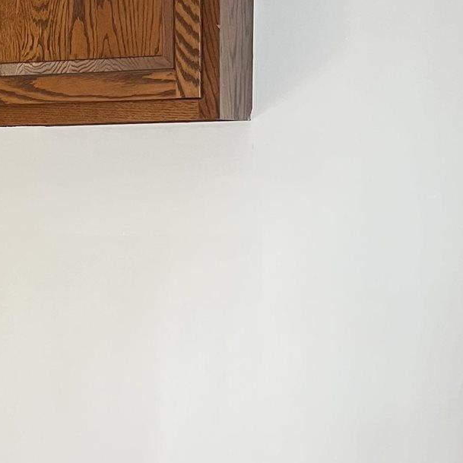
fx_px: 1317
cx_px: 118
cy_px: 626
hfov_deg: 19.8
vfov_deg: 18.4
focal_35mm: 87
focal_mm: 5.1
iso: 125
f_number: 1.6
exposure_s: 1/92
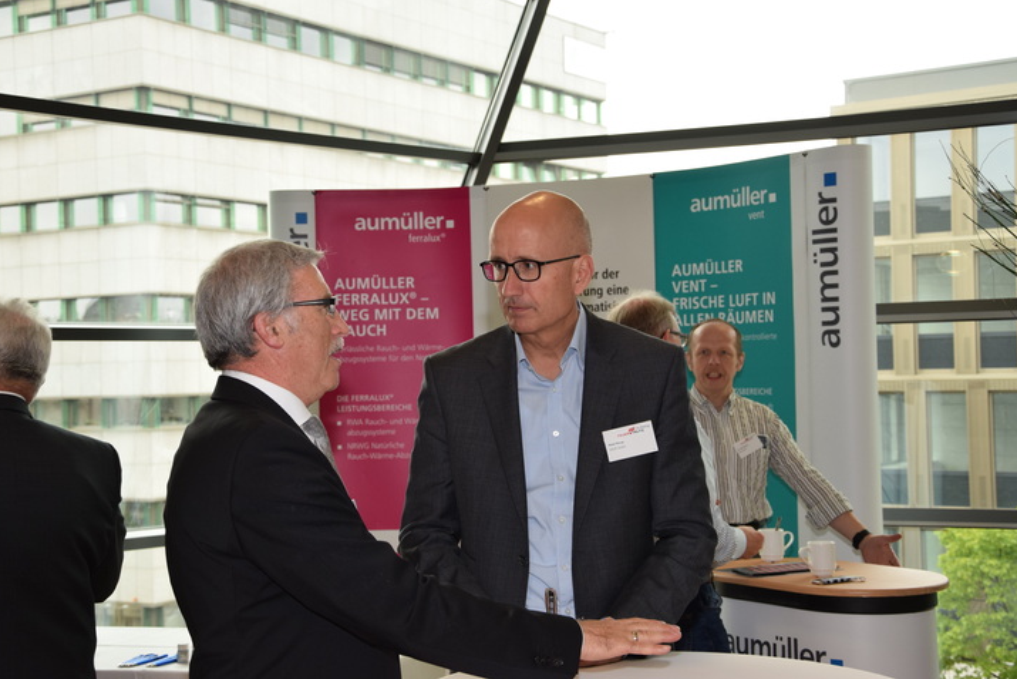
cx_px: 502
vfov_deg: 23.4
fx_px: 1639
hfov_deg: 34.5
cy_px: 341
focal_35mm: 58
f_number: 5.6
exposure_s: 1/125
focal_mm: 38
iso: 560
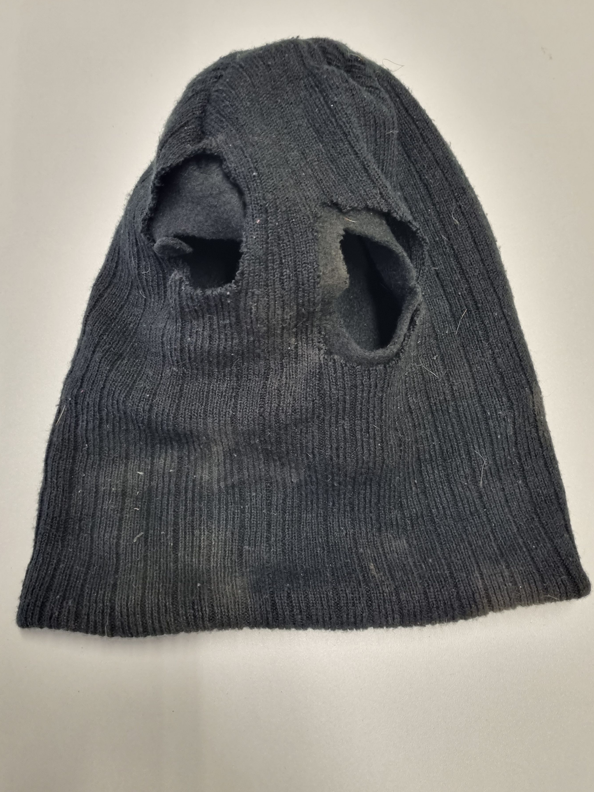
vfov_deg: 61.5
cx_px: 284
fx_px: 663
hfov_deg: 48.2
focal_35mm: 29
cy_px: 358
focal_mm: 5.4
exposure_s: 1/50
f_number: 1.8
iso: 800
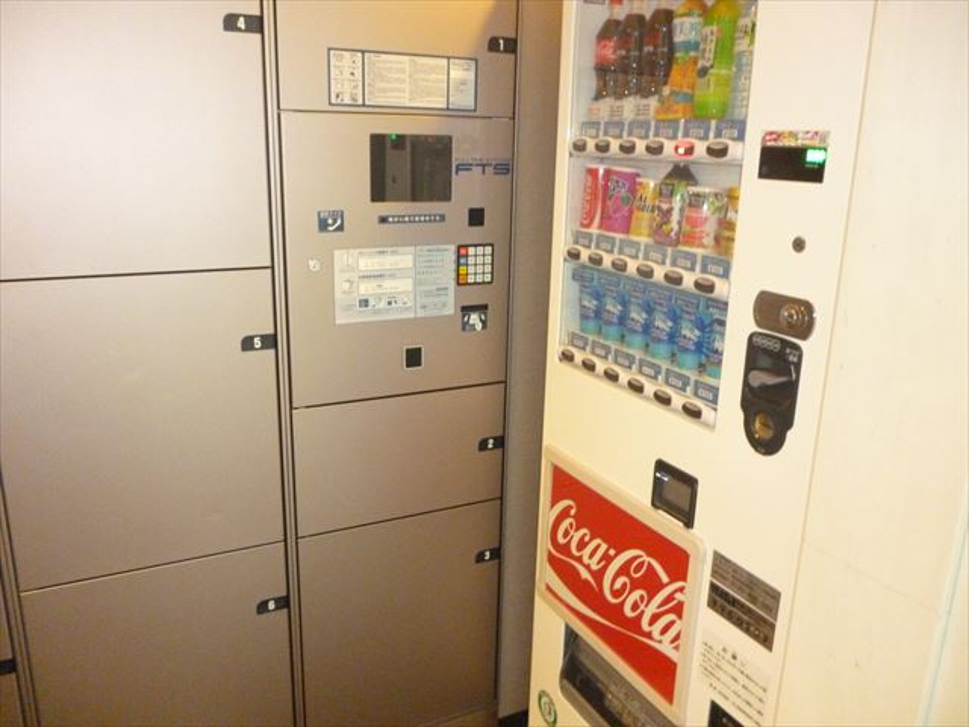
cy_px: 364
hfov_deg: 63.4
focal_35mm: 28
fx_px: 784
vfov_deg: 49.7
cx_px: 484
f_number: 3.1
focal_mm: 5
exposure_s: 1/13
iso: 800
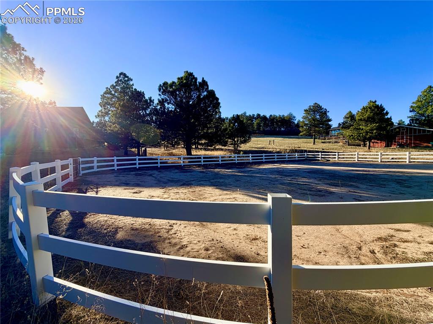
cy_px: 162
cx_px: 216
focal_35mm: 14
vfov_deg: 85.6
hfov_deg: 102.1
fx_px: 175
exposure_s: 1/770
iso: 40
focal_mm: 2.22
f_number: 2.2
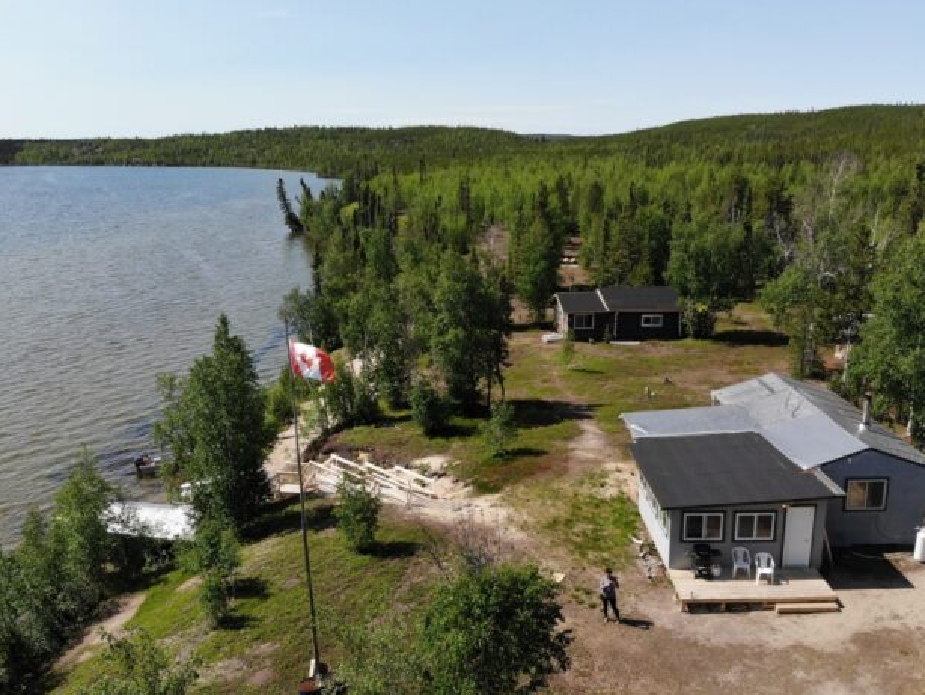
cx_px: 479
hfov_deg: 59.9
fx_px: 802
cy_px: 359
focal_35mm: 30
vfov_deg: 46.8
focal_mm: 4.5
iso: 100
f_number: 2.8
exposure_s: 1/975
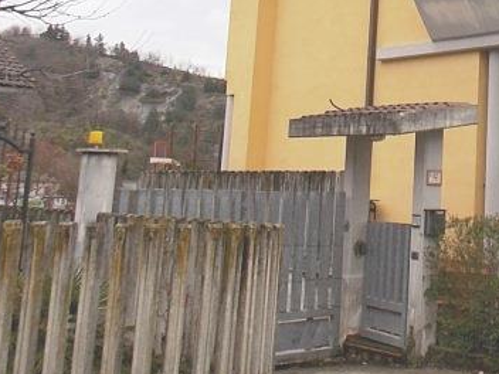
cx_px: 506
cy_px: -4
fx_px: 966
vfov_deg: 21.1
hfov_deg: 27.2
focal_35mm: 67
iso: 80
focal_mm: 4
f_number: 3.1
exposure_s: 1/800
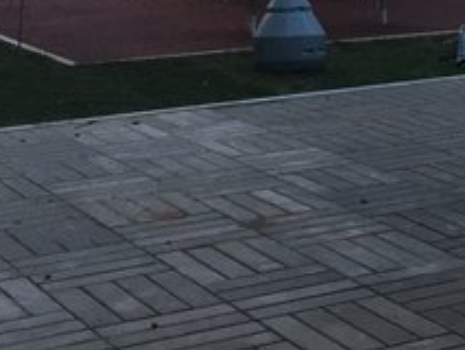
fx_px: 1465
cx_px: 511
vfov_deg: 12.9
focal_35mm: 109
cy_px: -162
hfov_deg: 17.4
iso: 25
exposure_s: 1/33
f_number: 2.2
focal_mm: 4.15
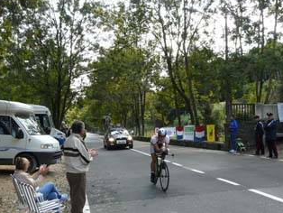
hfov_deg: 44.7
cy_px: 125
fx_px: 344
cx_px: 134
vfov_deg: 34.3
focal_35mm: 42
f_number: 4
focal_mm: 4.6
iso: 100
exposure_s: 1/125
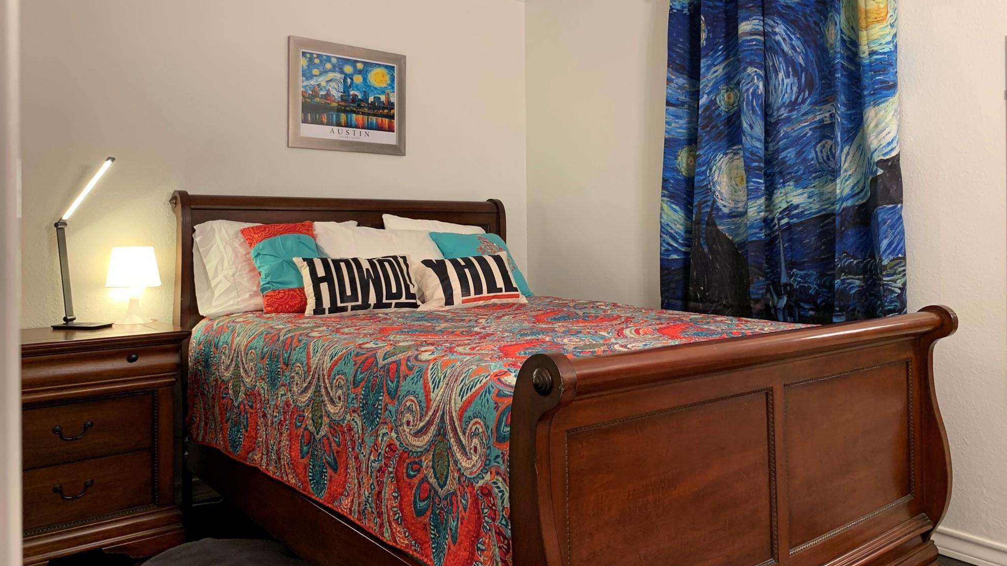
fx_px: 774
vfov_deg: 40.0
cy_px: 220
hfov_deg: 66.1
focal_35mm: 29
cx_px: 510
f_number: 1.8
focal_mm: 4.25
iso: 125
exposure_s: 1/60
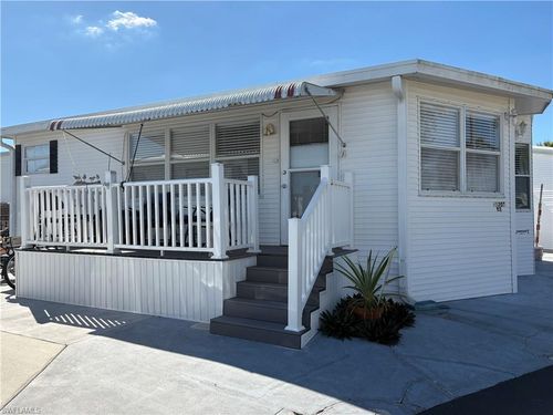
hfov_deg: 67.3
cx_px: 276
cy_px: 208
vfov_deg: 53.1
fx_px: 415
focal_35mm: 26
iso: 50
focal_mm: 5.96
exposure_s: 1/3623
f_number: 1.6
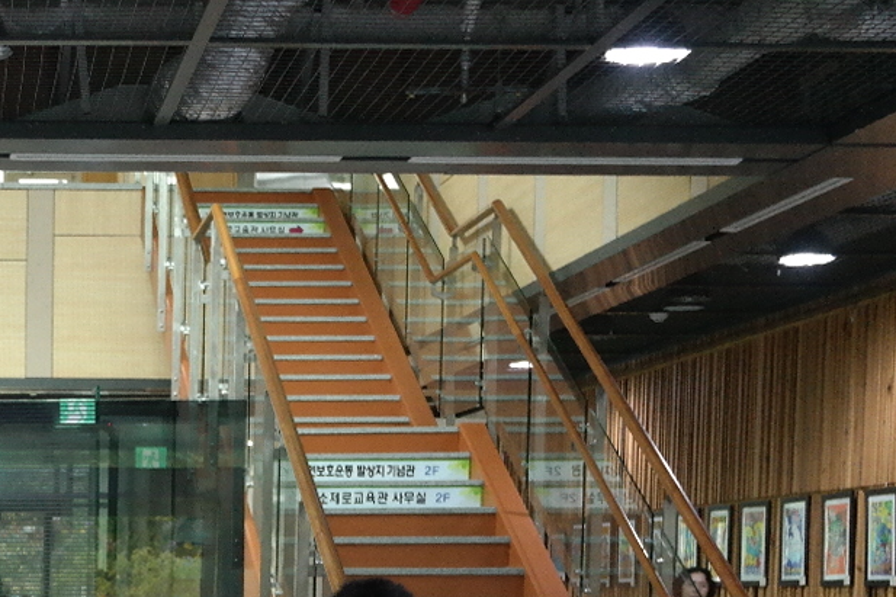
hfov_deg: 23.0
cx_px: -38
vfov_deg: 15.4
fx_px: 2090
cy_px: 790
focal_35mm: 84
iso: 800
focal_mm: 20
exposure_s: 1/40
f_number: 3.5
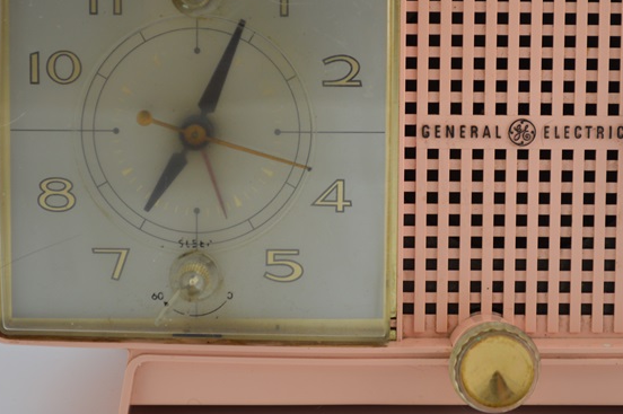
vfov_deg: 13.1
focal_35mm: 105
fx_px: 1809
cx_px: 351
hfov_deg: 19.5
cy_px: 154
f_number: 5.6
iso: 400
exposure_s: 1/60
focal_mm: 55
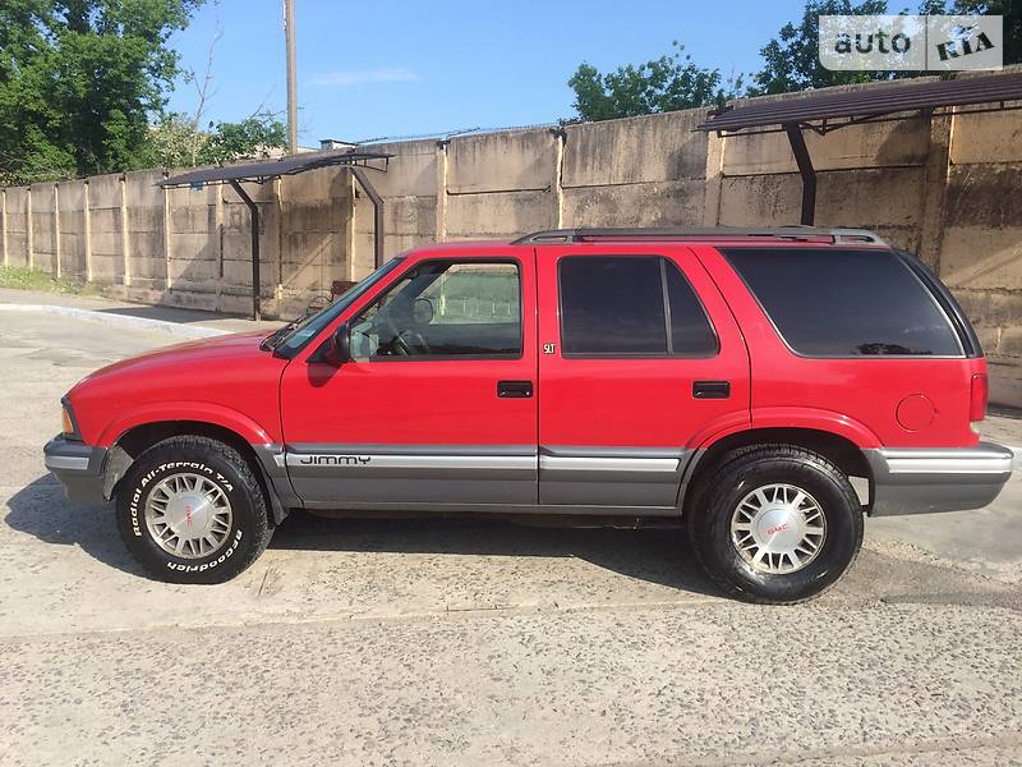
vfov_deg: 48.2
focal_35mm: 29
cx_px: 511
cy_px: 384
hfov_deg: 61.7
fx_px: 856
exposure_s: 1/1414
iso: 32
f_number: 2.2
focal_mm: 4.2
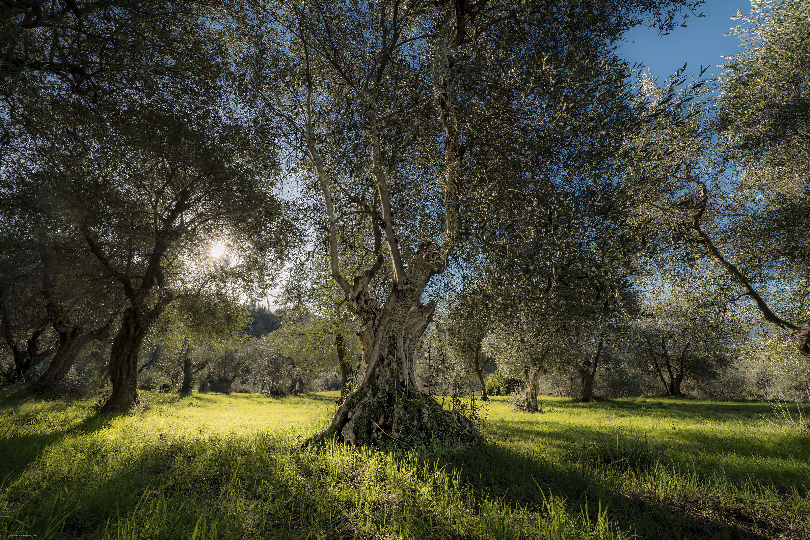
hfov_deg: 112.6
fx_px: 270
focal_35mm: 12
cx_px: 405
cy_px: 270
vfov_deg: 90.0
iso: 100
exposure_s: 1/30
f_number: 11
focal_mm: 12
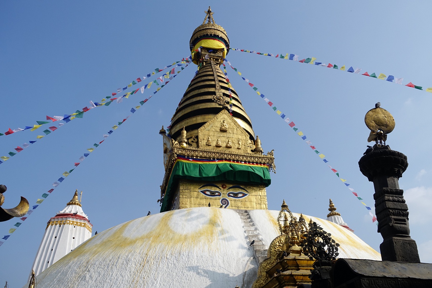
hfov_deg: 60.3
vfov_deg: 42.3
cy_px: 144
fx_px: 372
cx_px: 216
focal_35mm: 31
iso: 125
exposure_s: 1/160
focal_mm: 11.45
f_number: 4
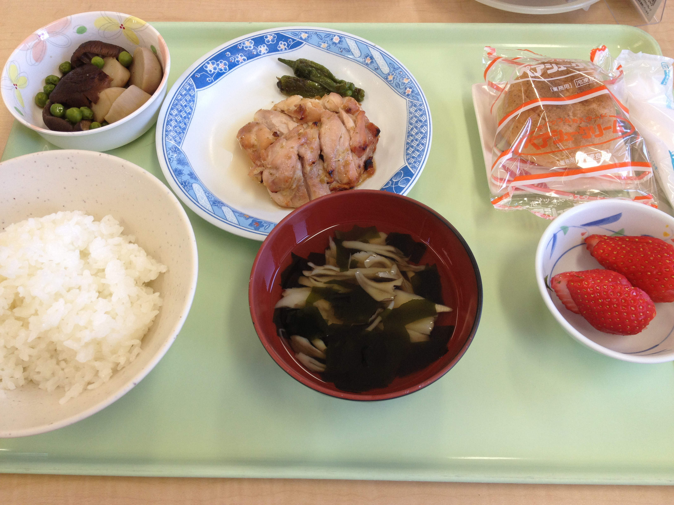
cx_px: 337
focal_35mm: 35
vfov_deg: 40.7
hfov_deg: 52.6
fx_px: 681
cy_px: 252
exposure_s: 1/60
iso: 64
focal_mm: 4.28
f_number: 2.4
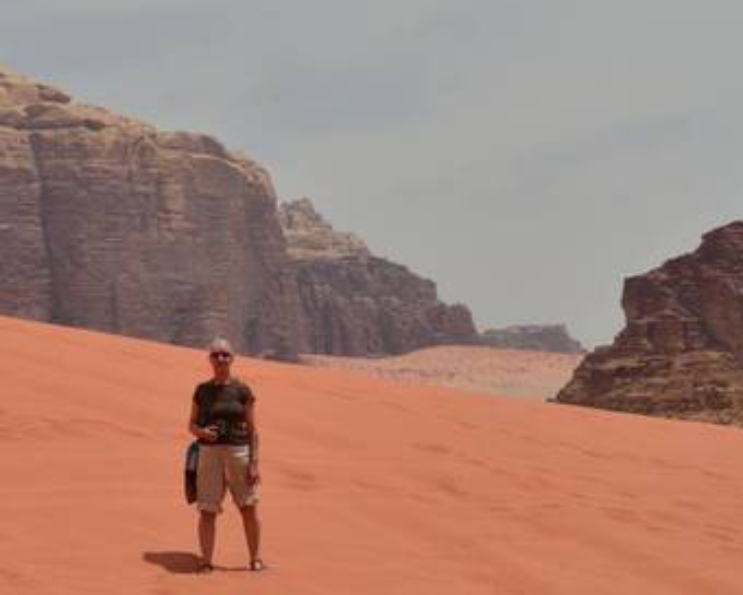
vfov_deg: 14.0
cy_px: 404
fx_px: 2419
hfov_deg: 17.3
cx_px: 118
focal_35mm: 110
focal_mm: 38
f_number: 20
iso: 200
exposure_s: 1/320
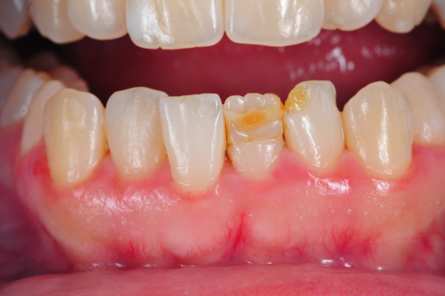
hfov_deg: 13.1
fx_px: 1944
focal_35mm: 158
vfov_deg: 8.7
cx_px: 222
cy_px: 148
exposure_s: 1/60
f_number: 22
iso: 400
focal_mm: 105
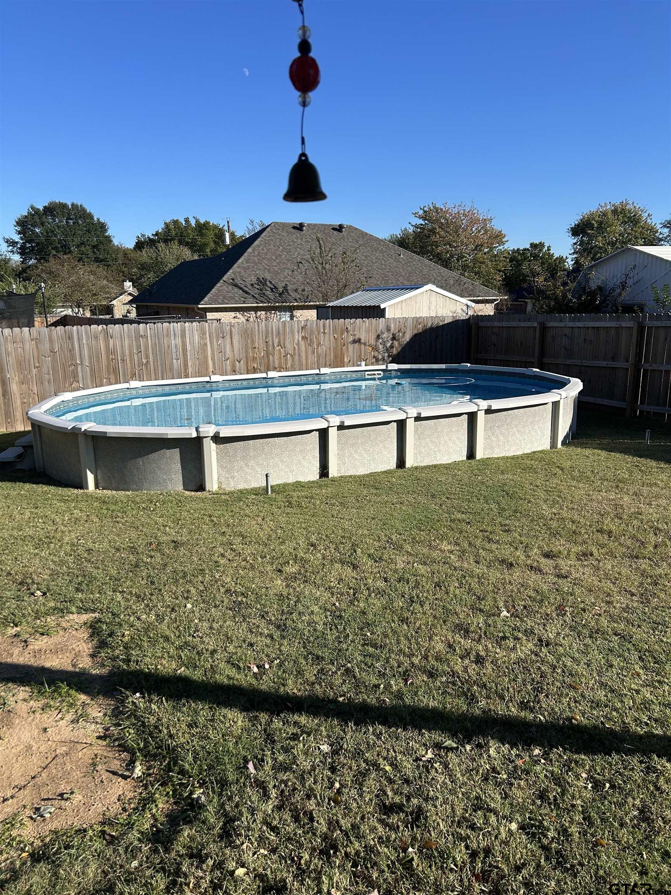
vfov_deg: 67.3
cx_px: 336
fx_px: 672
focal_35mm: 26
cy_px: 448
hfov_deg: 53.1
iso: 50
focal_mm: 5.7
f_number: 1.5
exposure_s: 1/3968
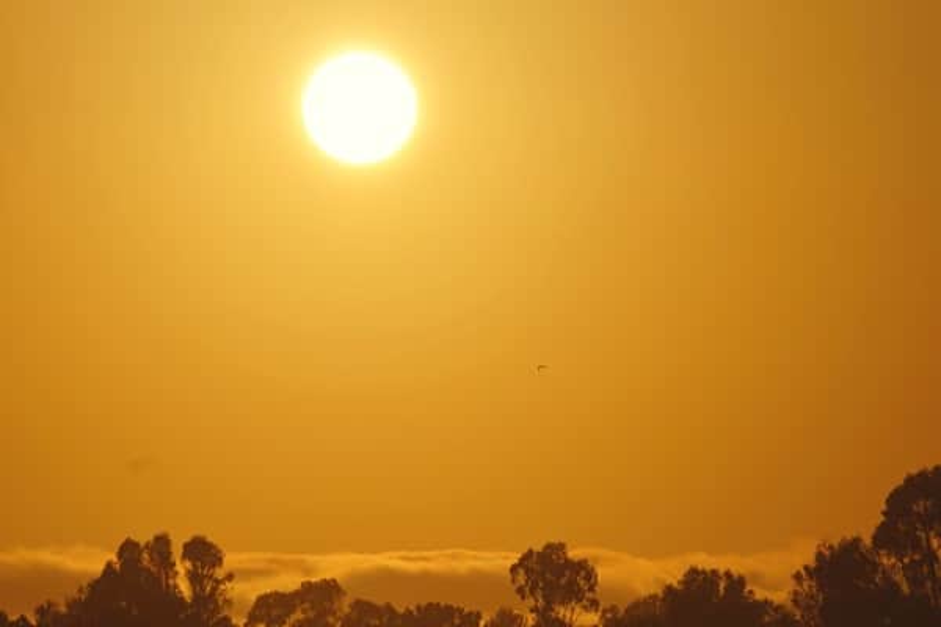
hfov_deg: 4.6
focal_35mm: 450
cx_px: 470
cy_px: 314
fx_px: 11762
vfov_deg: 3.1
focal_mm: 300
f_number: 10
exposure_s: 1/1600
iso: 100
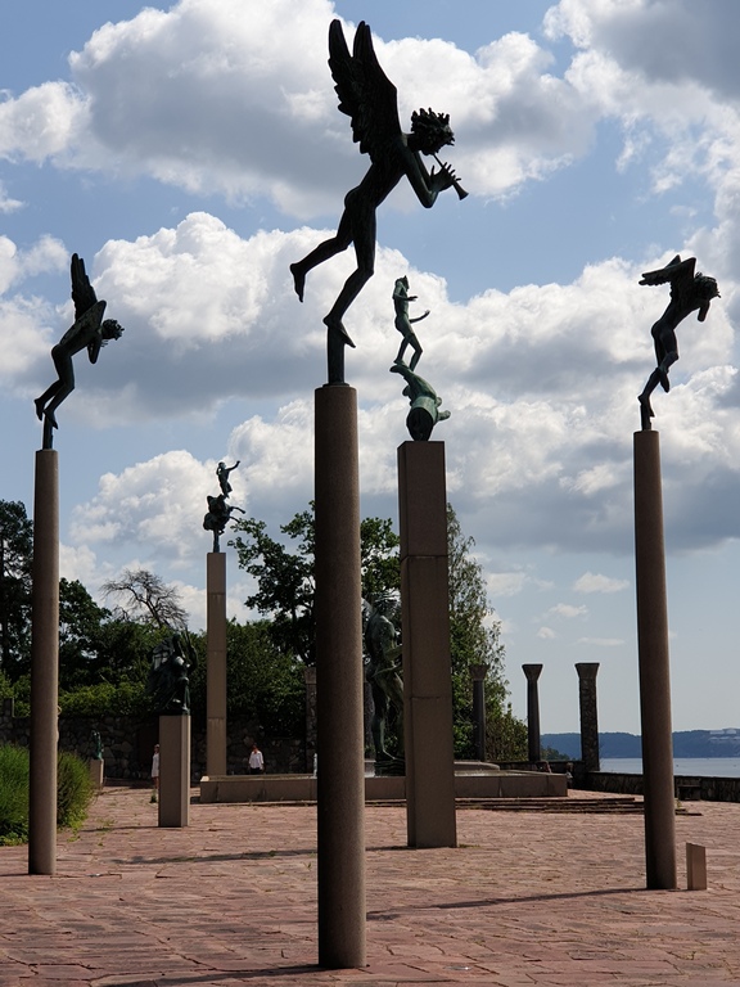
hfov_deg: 28.0
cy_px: 494
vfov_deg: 36.8
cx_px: 370
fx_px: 1482
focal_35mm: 52
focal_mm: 6
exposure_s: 1/1658
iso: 100
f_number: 2.4
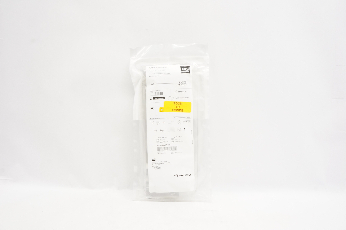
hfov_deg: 67.4
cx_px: 173
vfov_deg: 47.8
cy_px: 115
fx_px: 259
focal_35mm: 27
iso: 800
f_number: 11
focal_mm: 18
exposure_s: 1/25
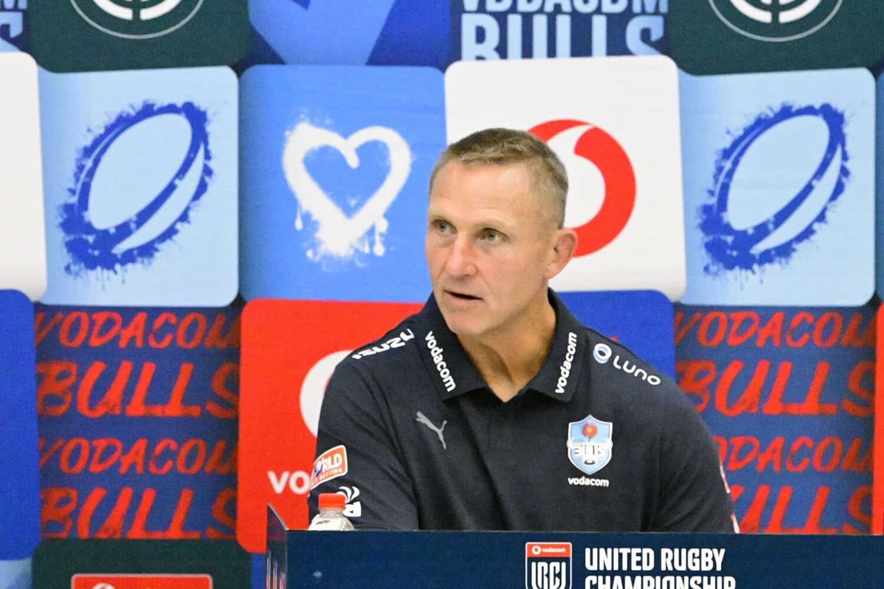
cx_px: 442
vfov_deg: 6.9
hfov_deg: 10.3
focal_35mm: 200
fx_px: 4911
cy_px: 294
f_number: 6.3
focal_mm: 200
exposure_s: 1/500
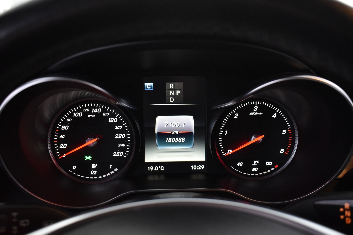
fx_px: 368
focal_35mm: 38
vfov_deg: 35.5
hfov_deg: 51.3
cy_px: 118
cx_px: 176
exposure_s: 1/15
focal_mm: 25
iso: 1250
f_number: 5
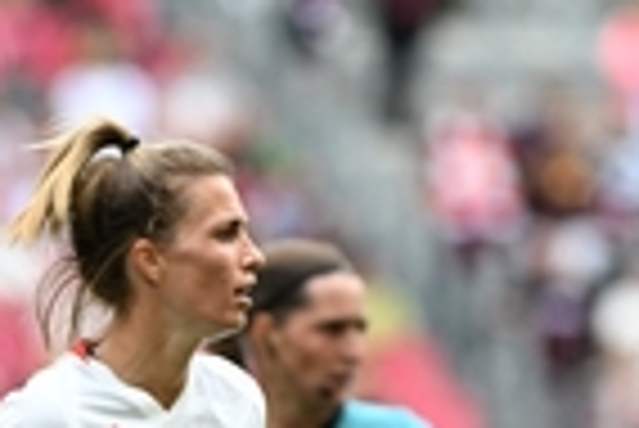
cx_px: -4
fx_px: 22547
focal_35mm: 1269
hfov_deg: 1.6
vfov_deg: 1.1
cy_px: 779
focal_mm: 300
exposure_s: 1/2000
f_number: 4
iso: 1000
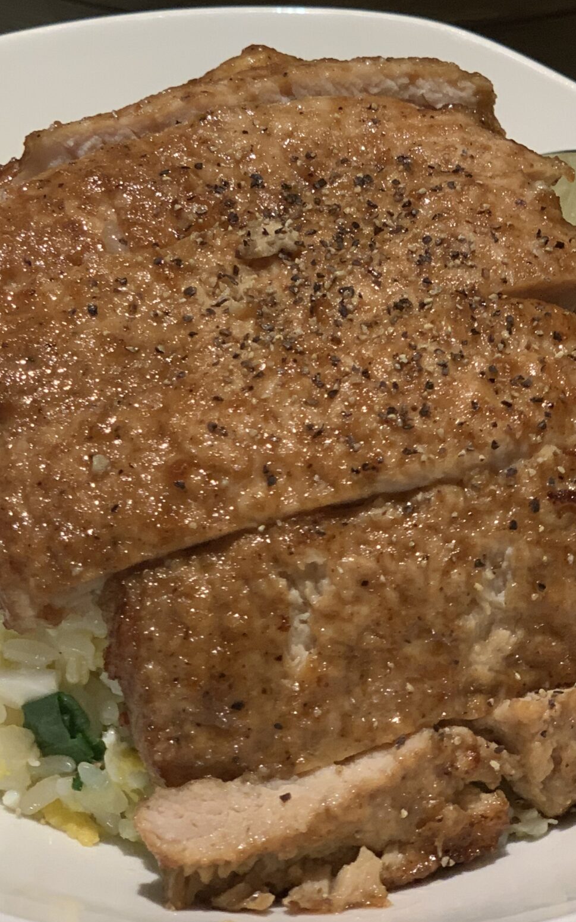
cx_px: 285
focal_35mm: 91
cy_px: 179
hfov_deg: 14.4
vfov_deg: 22.5
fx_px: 2286
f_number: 2.4
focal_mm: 6
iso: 160
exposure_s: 1/56
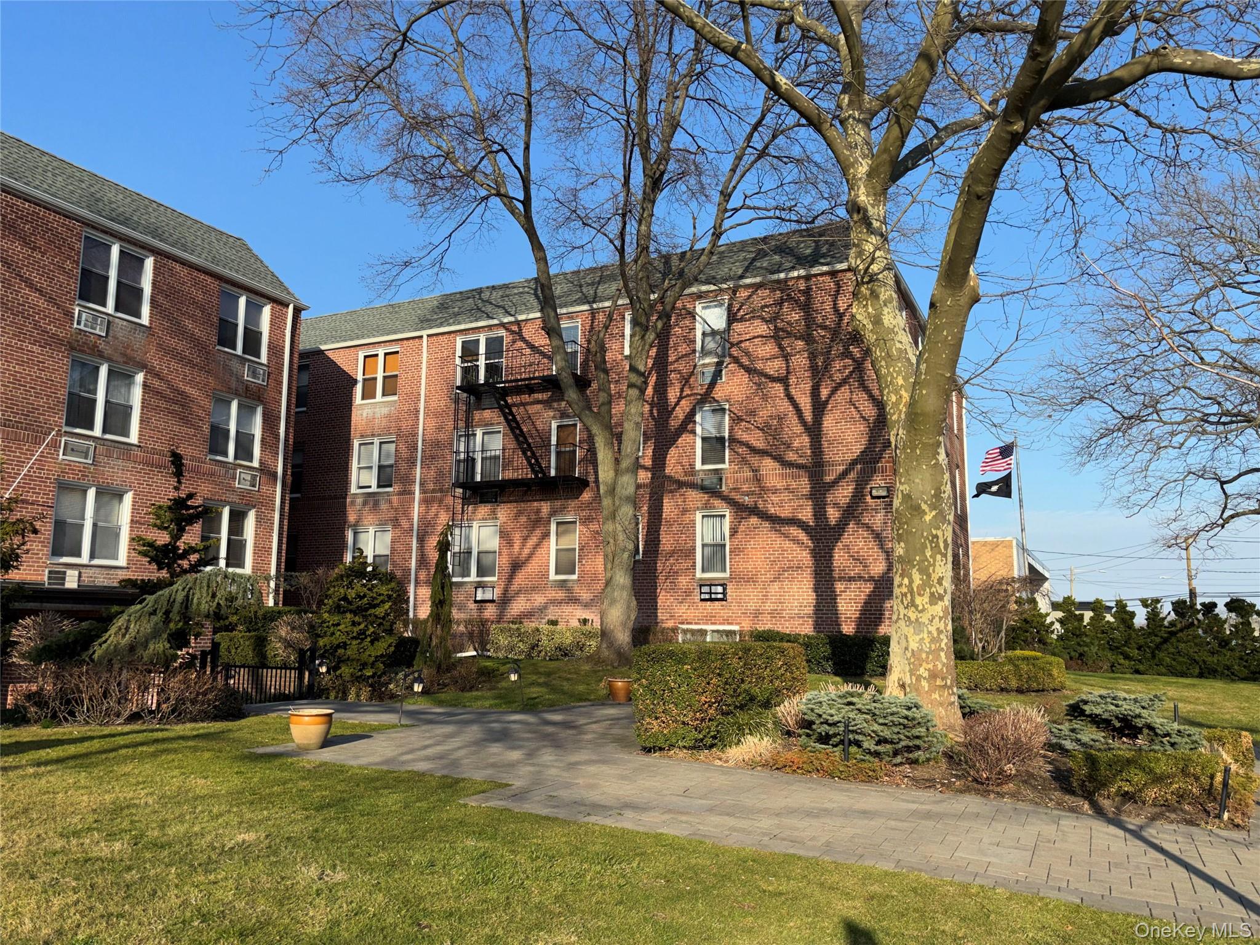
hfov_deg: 67.3
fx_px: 946
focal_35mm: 26
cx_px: 630
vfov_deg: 53.1
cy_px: 472
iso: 32
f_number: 1.6
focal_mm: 5.96
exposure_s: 1/2398
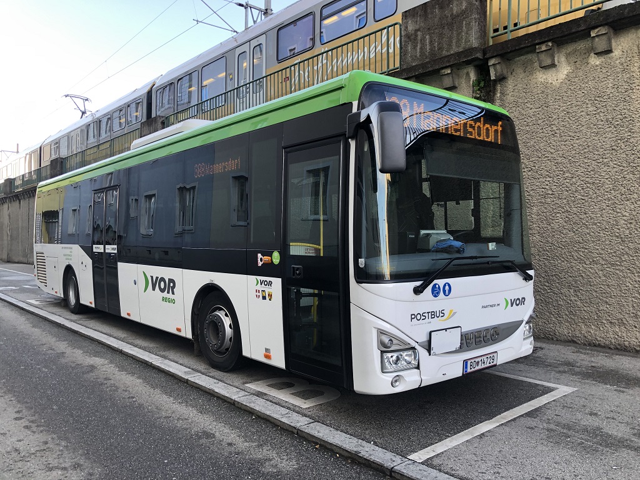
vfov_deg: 49.7
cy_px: 240
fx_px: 518
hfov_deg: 63.4
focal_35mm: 28
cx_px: 320
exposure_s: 1/120
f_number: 1.8
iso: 32
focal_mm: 4
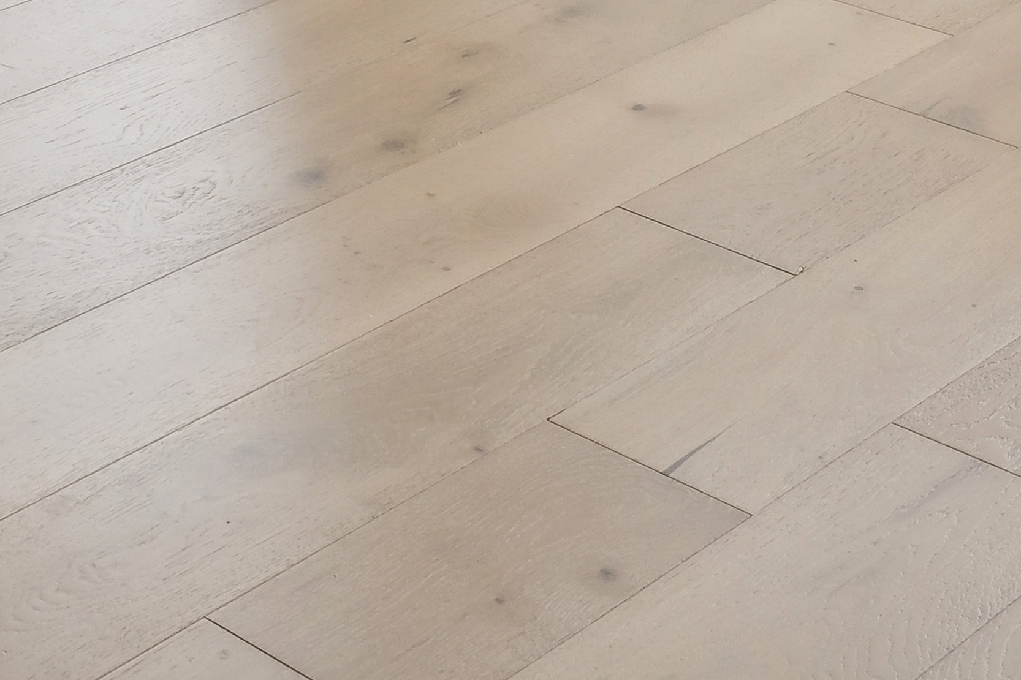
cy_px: -1075
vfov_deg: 11.2
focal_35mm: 97
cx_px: -608
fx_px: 2750
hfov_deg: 18.2
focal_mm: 17
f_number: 8
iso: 320
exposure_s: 1/125
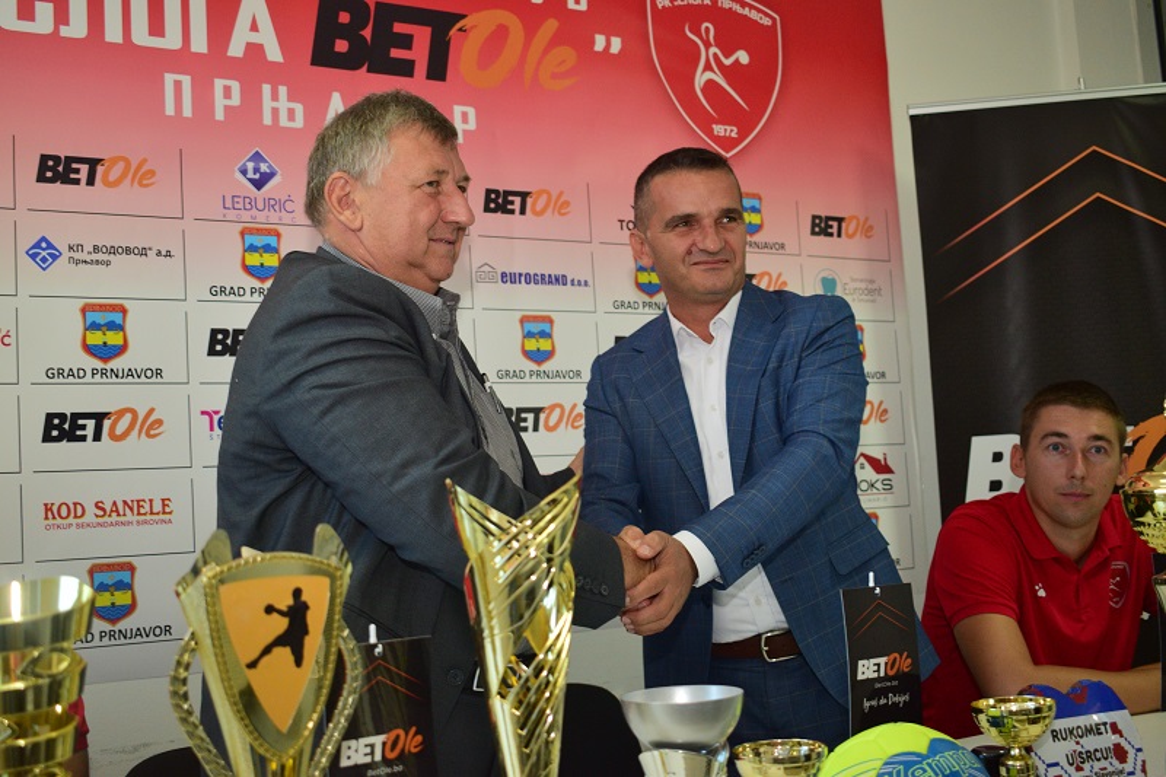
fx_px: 1409
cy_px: 388
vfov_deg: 30.8
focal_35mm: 44
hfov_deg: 45.0
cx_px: 583
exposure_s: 1/80
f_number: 4.2
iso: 800
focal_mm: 29
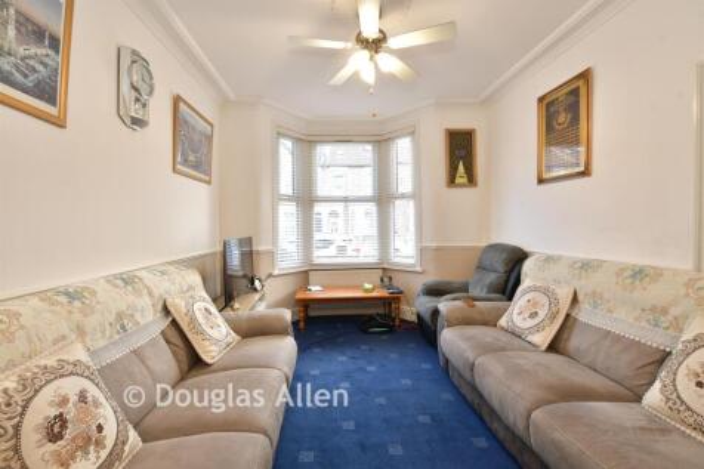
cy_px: 234
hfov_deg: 100.4
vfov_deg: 77.3
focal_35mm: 15
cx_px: 352
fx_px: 293
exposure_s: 1/2.5
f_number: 8
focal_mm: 10
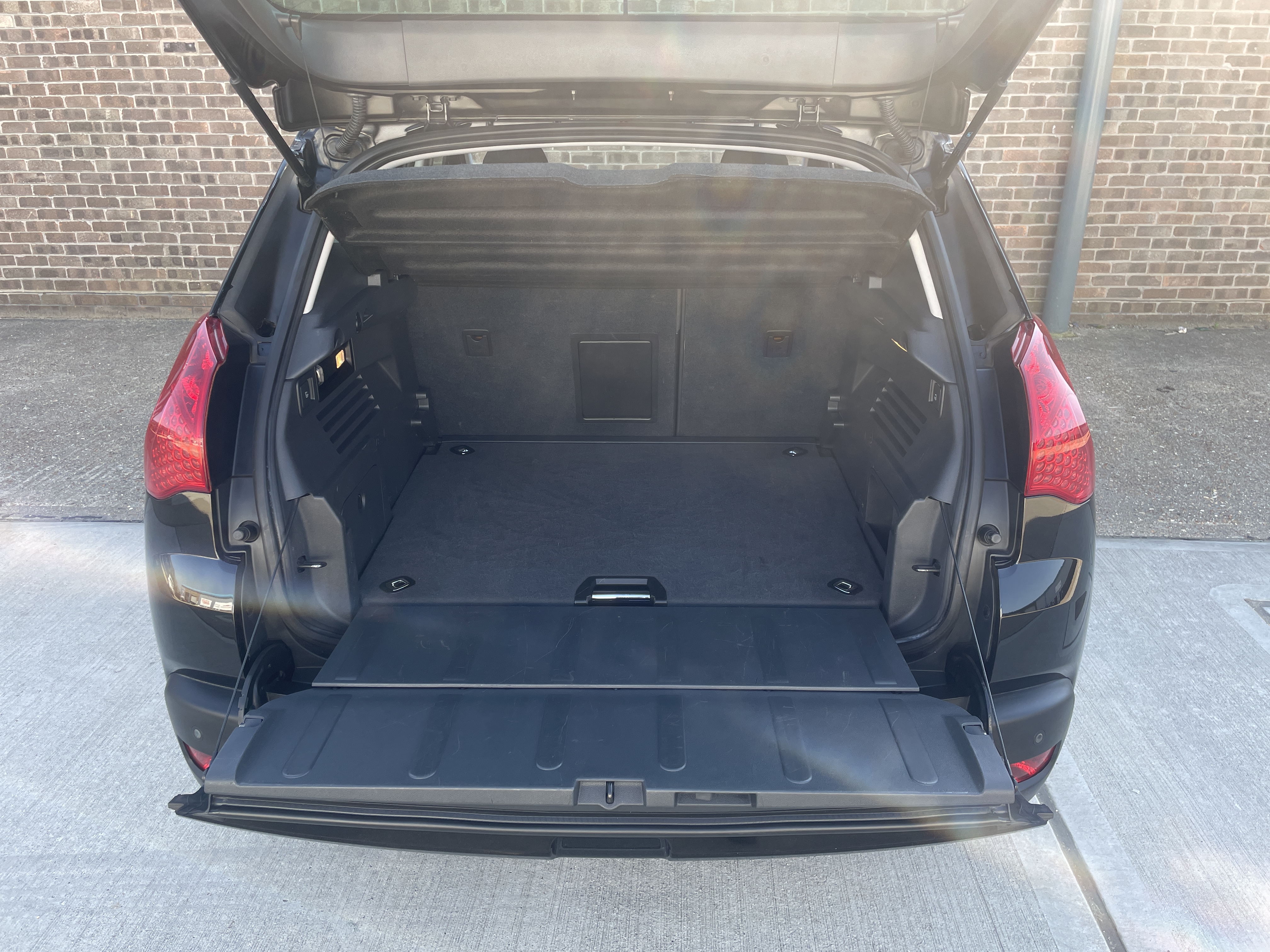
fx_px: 954
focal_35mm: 26
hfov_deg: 67.3
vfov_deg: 53.1
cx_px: 635
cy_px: 476
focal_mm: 4.2
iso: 32
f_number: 1.6
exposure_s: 1/249
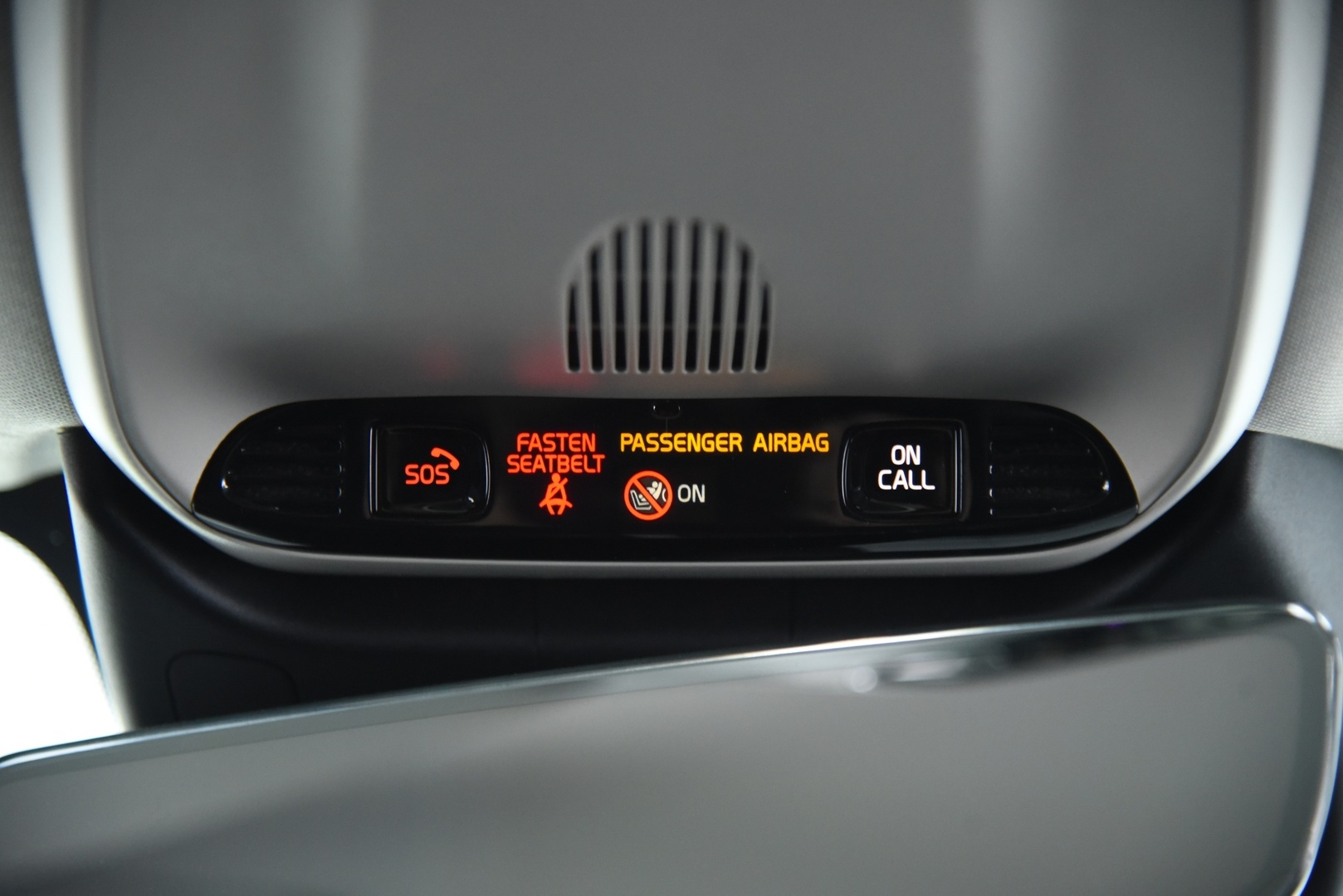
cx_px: 672
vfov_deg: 14.9
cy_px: 448
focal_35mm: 92
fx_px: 3433
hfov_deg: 22.1
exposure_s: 1/20
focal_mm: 92
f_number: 4
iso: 4000
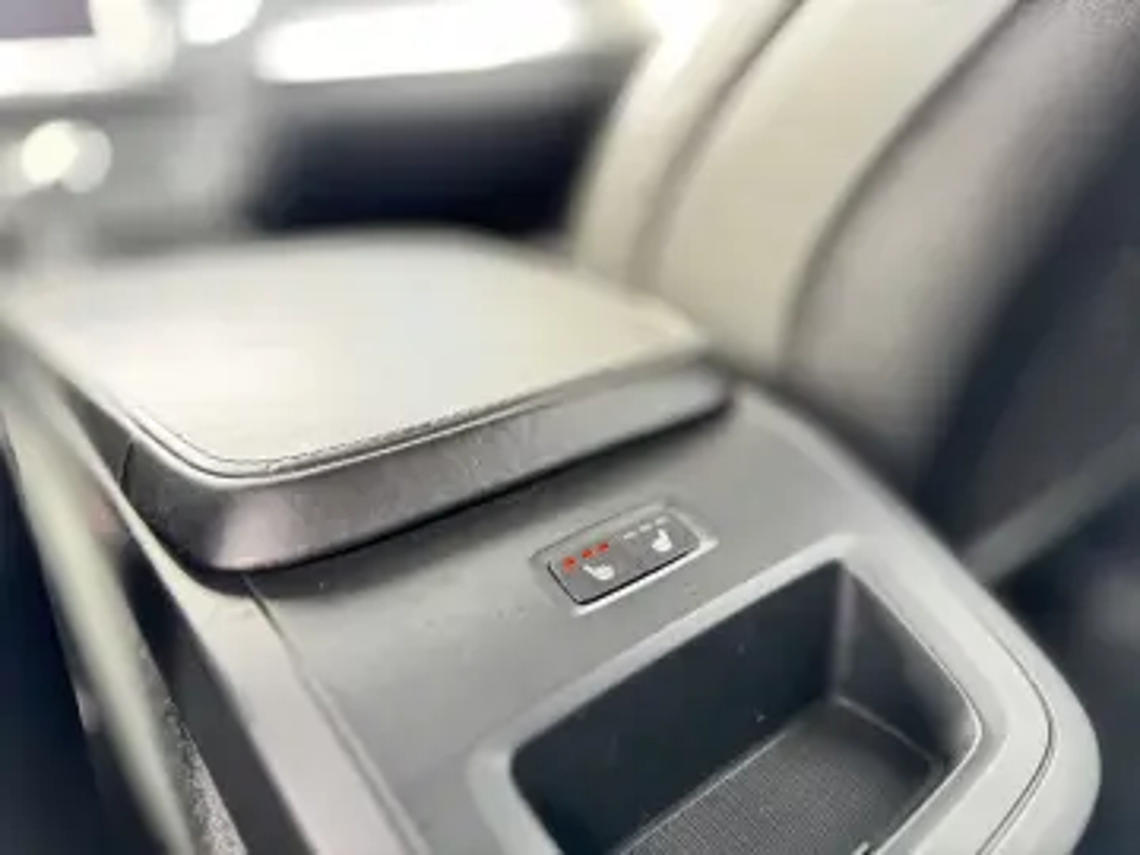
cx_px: 570
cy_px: 428
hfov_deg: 71.6
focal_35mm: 24
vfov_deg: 56.8
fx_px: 790
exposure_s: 1/60
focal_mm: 6.76
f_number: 1.78
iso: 400
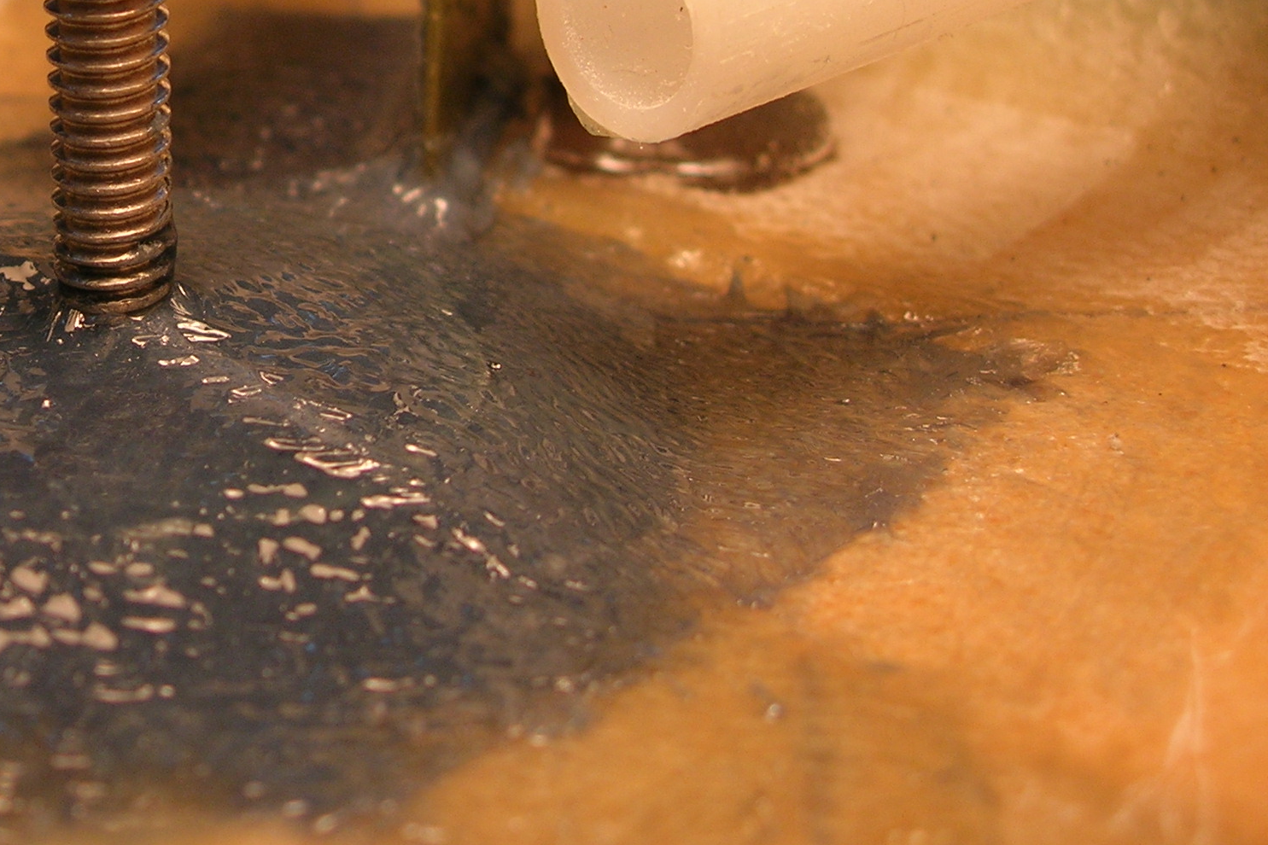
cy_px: 91
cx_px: 168
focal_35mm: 69
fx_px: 2430
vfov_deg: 19.4
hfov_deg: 28.3
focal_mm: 7.8
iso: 64
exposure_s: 1/62.4
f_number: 2.8
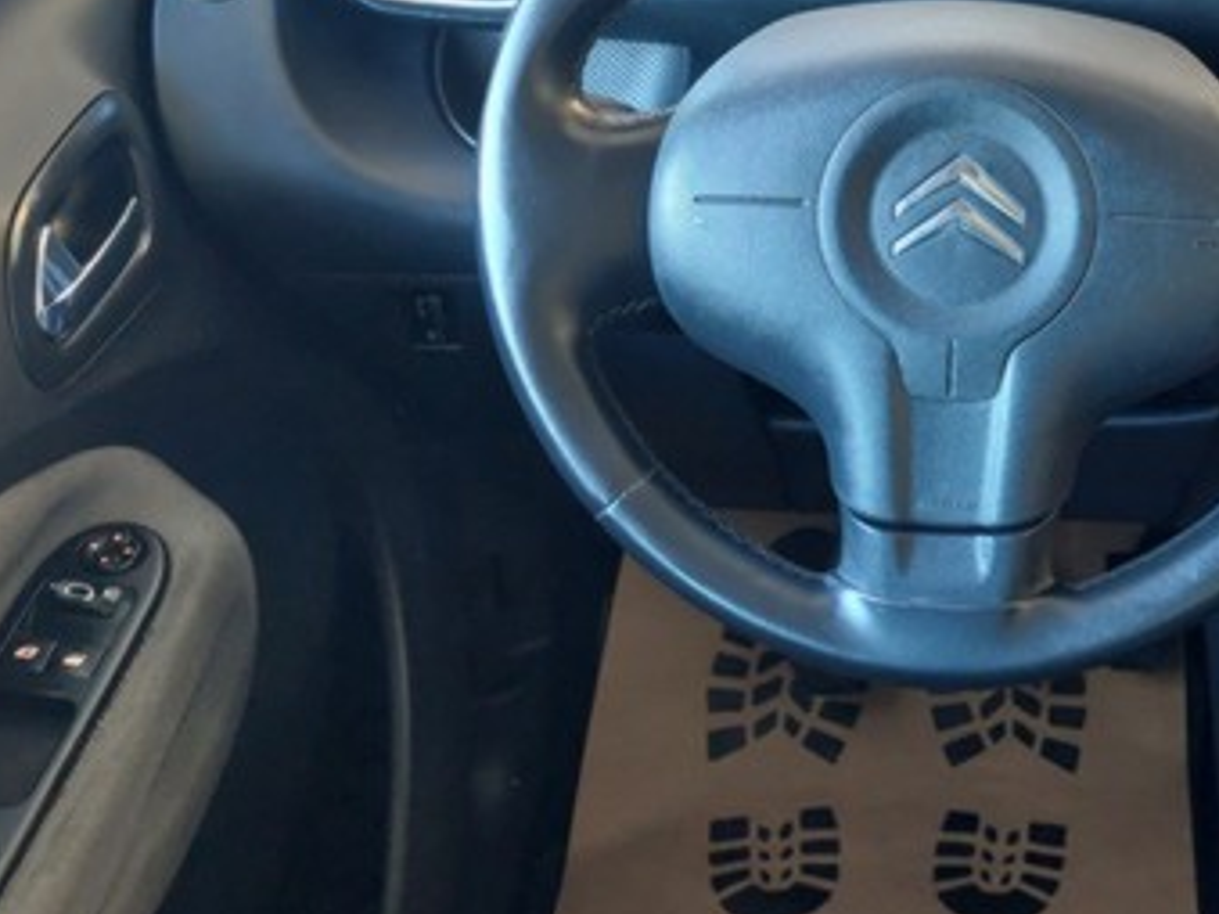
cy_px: 291
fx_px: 2077
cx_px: 1054
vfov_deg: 24.7
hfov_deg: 31.5
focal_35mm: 59
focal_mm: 5.23
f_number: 1.8
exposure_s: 1/60
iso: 500
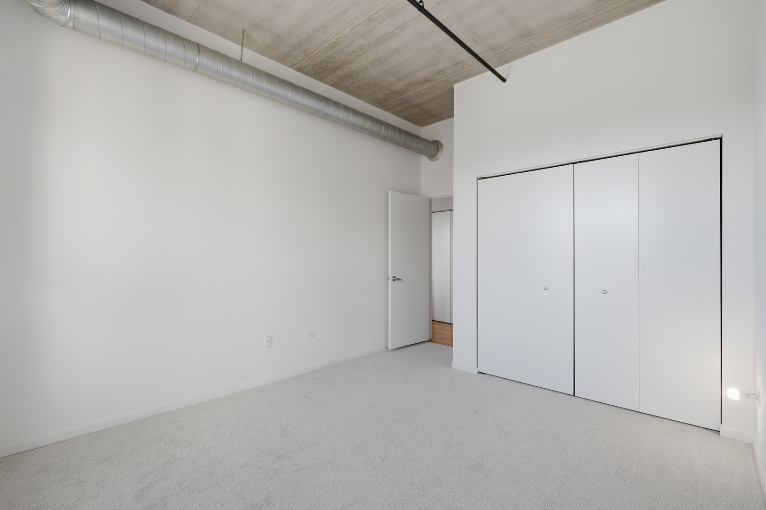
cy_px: 255
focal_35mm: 15
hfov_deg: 100.4
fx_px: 319
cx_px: 383
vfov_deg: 77.3
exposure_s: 1/280
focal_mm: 10
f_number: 7.1
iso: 640
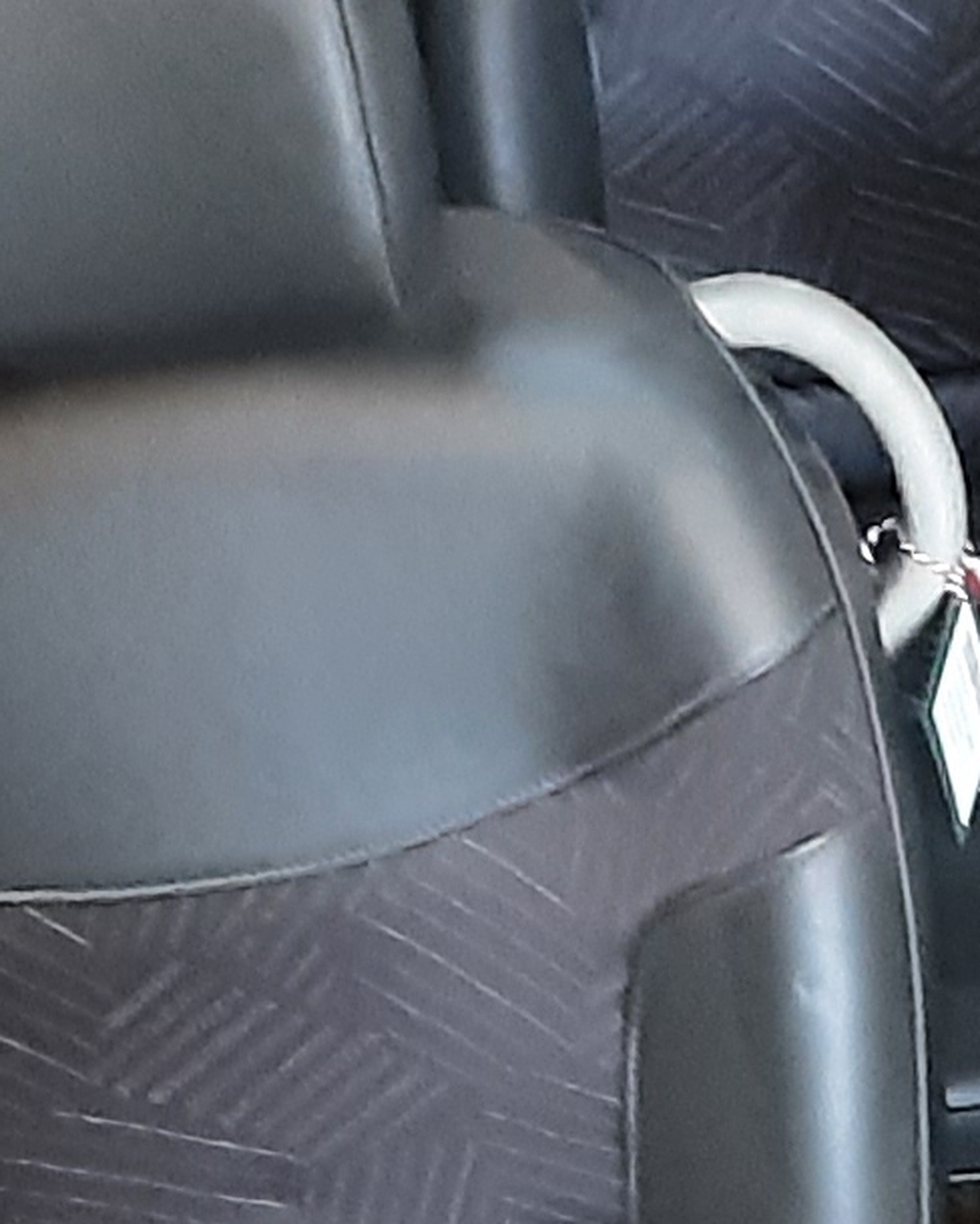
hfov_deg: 10.8
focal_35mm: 141
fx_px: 5112
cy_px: 652
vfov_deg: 13.7
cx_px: 1090
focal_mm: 2.91
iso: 500
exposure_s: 1/20
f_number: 1.9
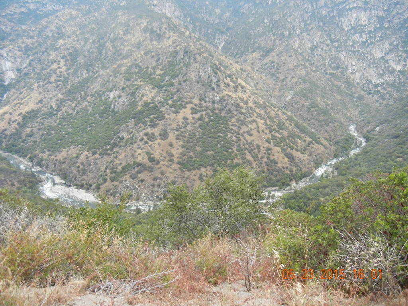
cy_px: 153
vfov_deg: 46.8
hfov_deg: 60.0
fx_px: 354
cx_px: 204
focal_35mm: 30
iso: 160
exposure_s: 1/466
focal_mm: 5.4
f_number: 3.5
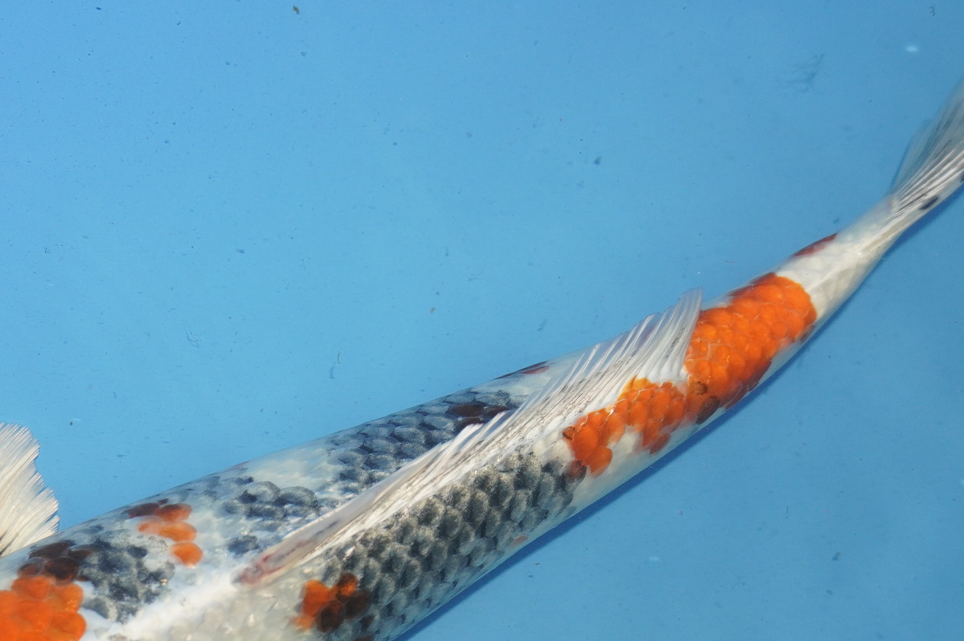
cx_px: 319
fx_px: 2542
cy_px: 552
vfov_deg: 14.3
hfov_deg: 21.4
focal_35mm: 95
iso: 800
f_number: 4.5
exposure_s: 1/160
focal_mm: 36
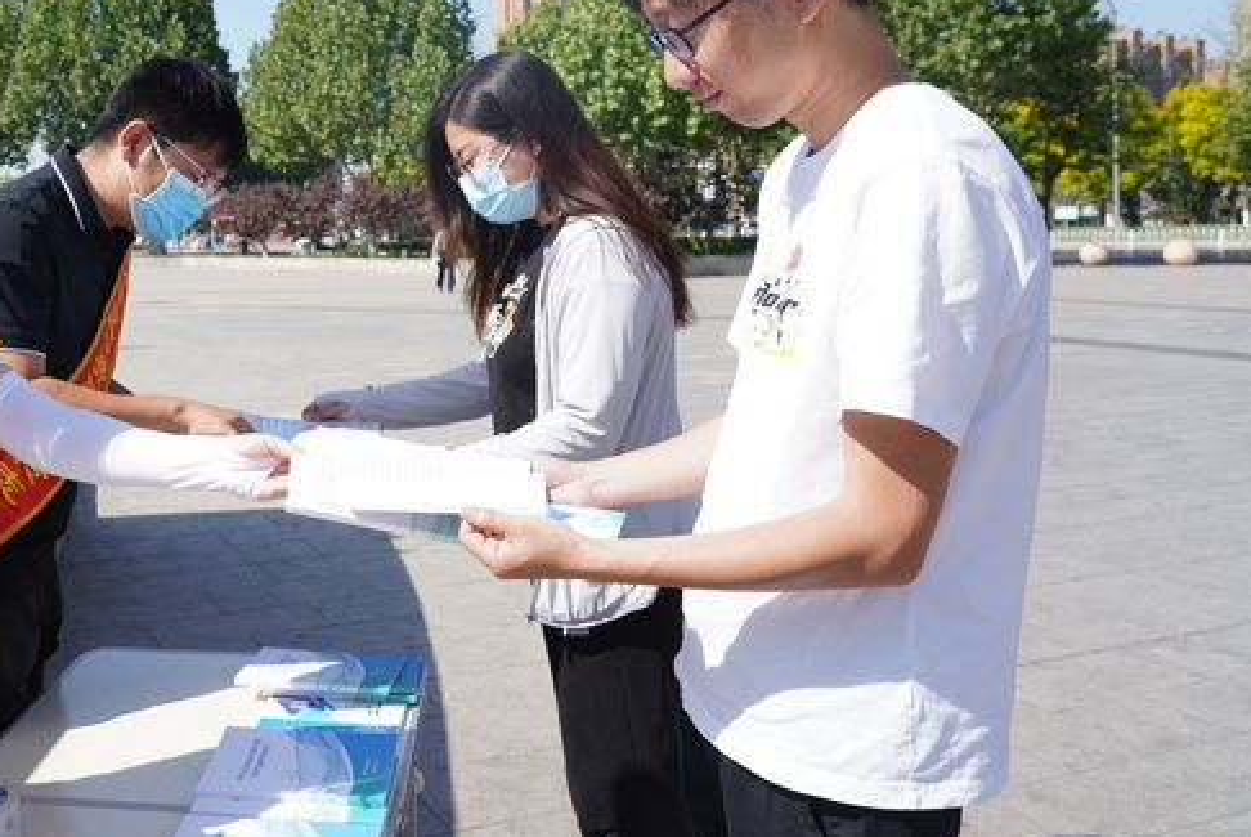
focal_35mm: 37
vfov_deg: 35.8
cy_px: 323
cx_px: 299
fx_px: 1287
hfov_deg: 49.6
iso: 100
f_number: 6.3
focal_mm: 24
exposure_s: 1/250
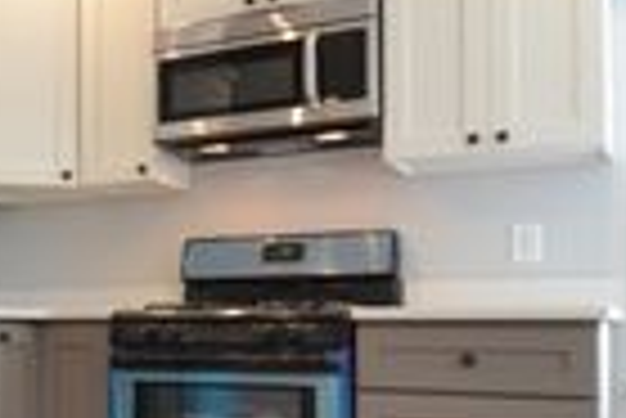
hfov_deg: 33.8
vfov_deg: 24.8
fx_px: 940
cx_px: 9
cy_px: 326
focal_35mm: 54
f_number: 3.5
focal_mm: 10
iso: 500
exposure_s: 1/60
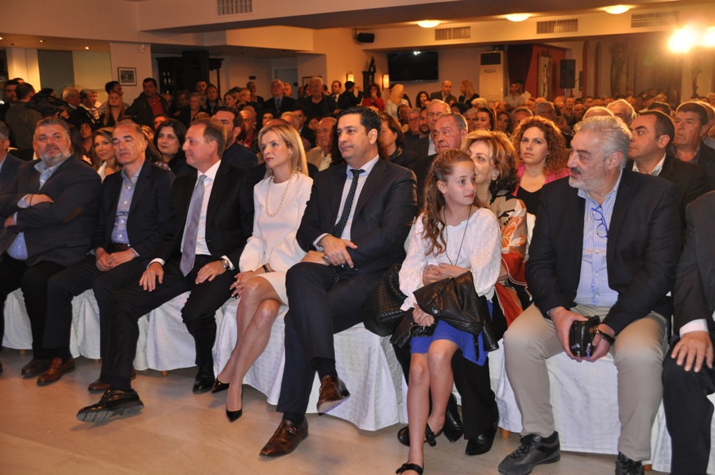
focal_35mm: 39
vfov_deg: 34.1
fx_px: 774
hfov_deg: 49.6
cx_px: 358
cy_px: 238
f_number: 4
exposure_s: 1/60
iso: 800
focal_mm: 26
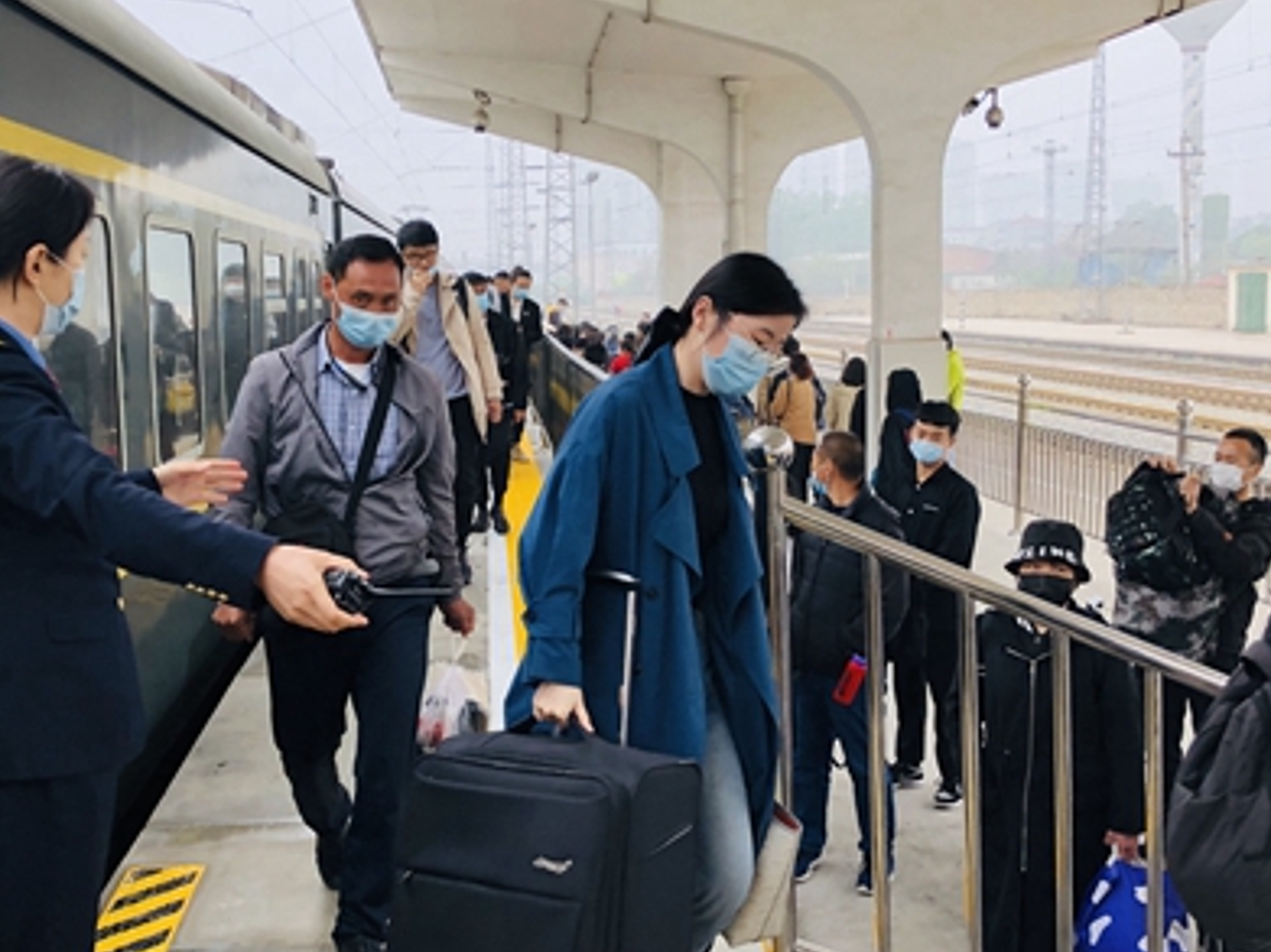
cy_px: 471
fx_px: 1578
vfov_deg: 33.6
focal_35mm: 43
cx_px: 566
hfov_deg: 43.8
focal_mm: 4
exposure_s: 1/120
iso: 40
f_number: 1.8
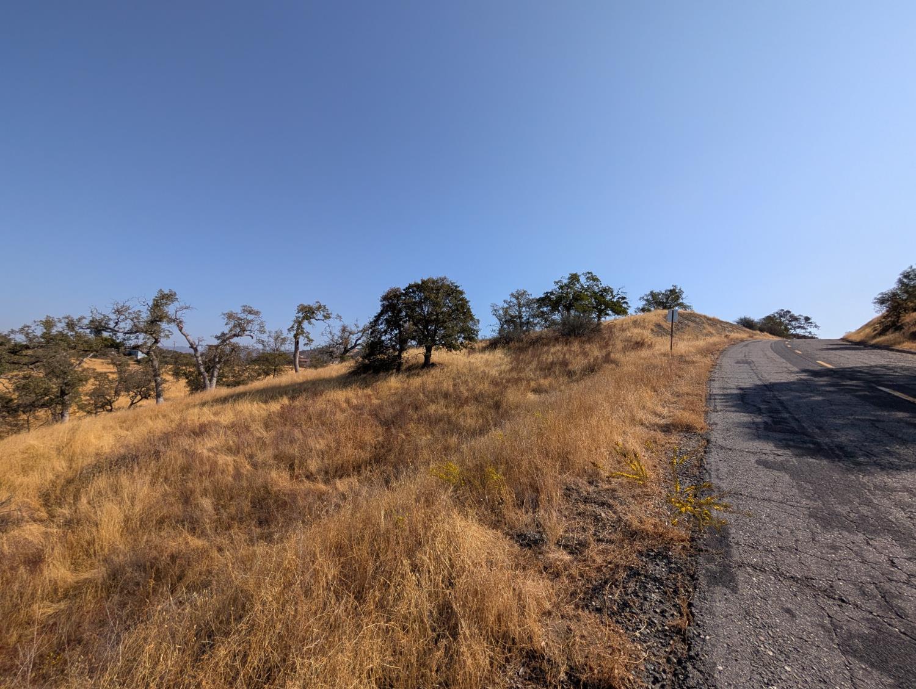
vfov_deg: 94.6
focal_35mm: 12
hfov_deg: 110.5
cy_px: 344
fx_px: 318
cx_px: 458
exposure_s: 1/5848
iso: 57
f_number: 1.7
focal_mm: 2.02
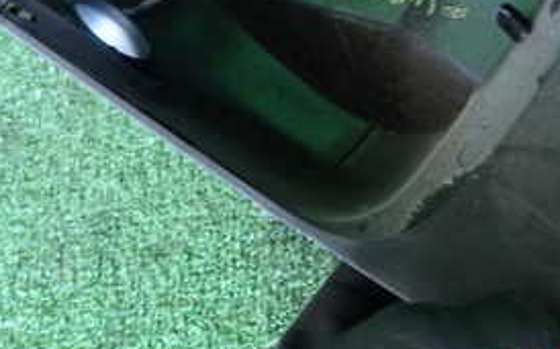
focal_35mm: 58
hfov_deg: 35.0
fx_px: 885
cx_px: 343
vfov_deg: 21.0
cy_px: -59
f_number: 2
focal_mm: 4.5
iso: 400
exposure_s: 1/30
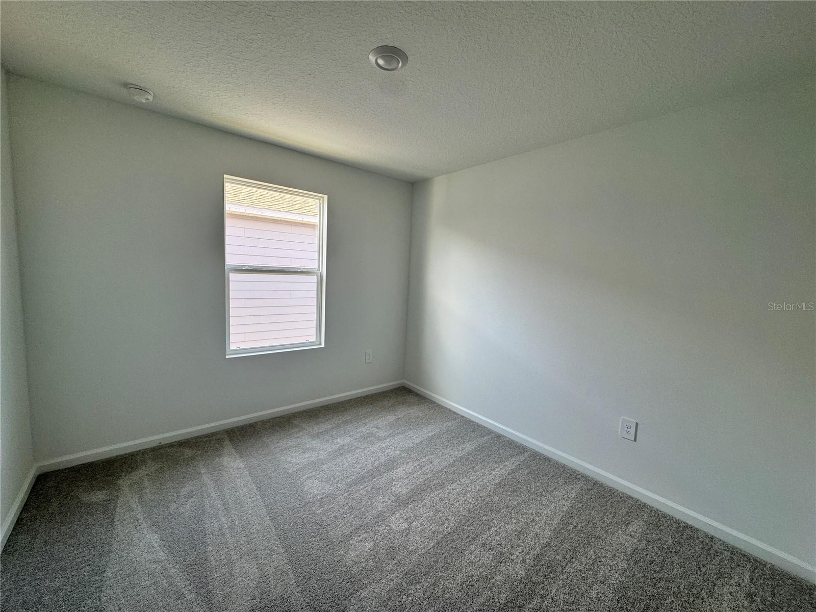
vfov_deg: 85.7
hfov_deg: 102.1
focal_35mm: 14
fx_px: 330
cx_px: 408
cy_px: 306
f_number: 2.2
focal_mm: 2.22
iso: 125
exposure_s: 1/99
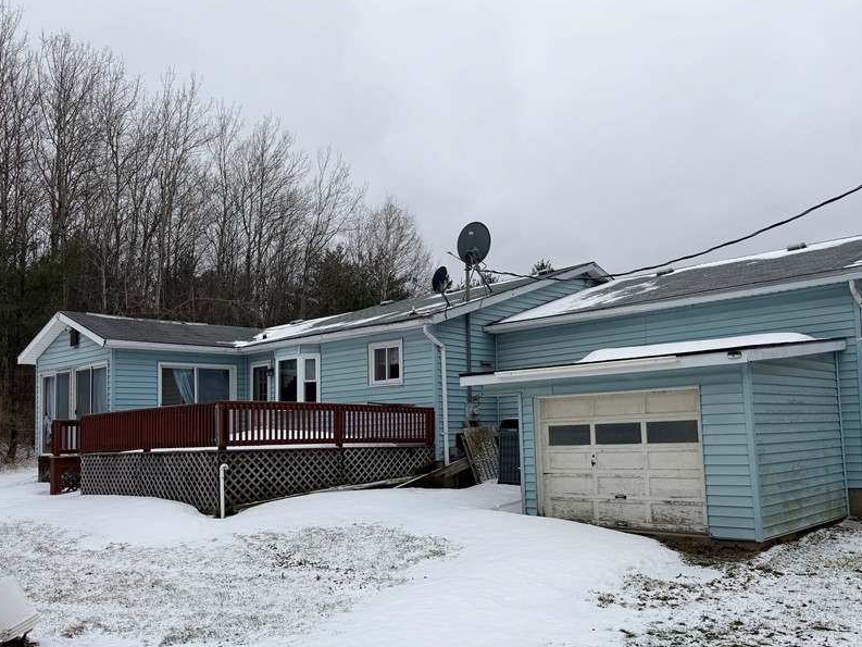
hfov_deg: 57.9
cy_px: 377
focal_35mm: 31
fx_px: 772
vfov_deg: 45.3
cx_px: 511
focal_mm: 6.76
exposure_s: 1/3145
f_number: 1.78
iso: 80
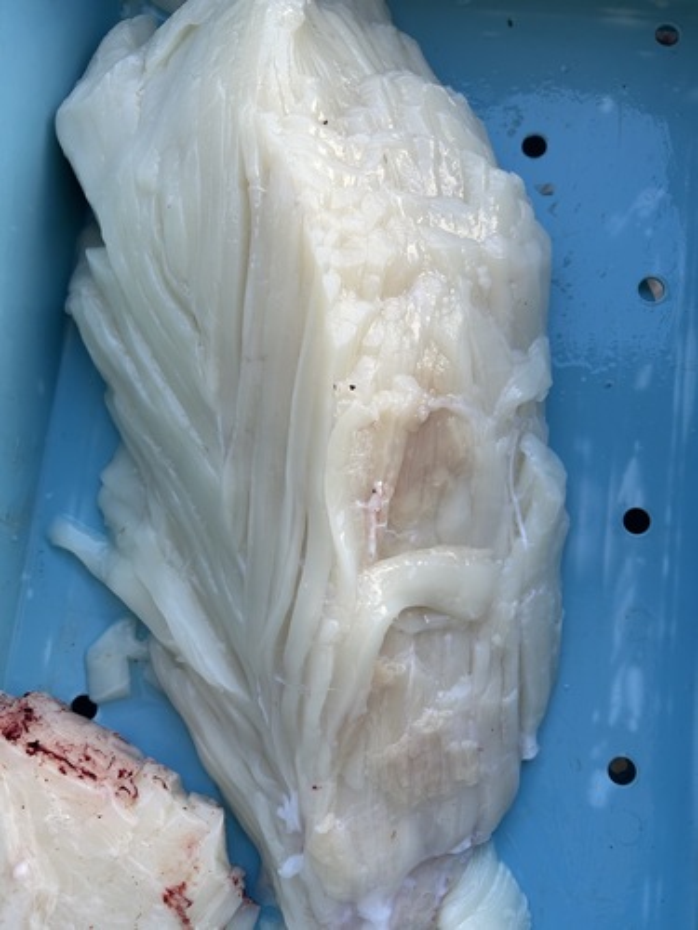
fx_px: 699
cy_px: 465
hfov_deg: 53.1
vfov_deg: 67.3
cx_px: 349
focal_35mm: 26
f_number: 1.5
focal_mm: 5.7
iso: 50
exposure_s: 1/526
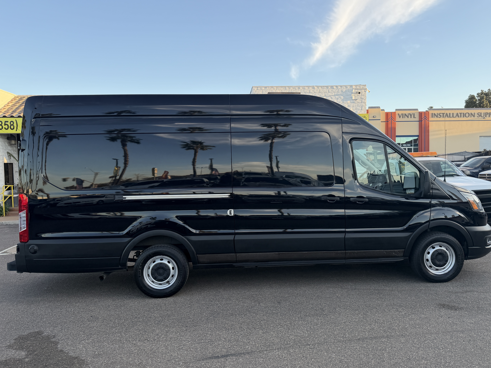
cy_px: 184
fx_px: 383
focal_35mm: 27
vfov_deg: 51.4
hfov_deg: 65.3
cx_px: 254
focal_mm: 6.76
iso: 80
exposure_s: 1/742
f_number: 1.78
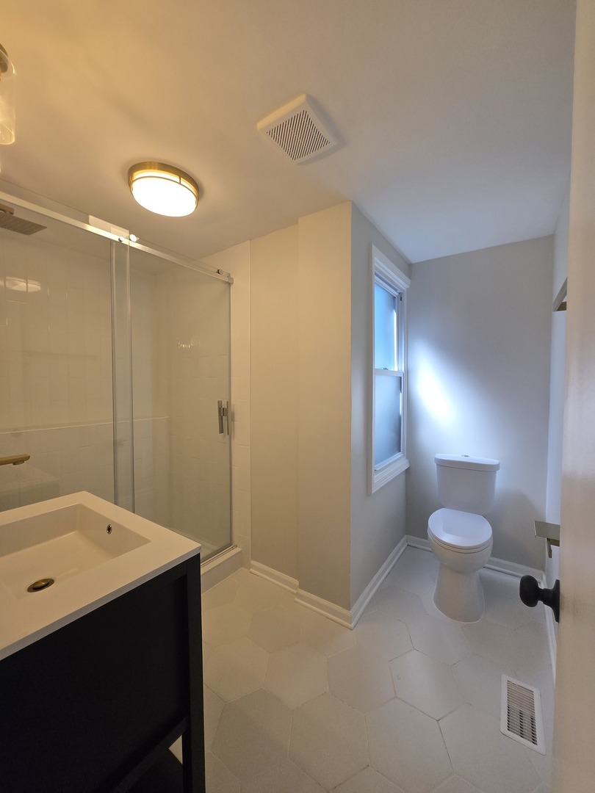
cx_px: 298
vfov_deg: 106.2
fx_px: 298
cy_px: 396
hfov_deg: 89.9
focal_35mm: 13
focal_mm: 1.7
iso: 40
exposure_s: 1/122
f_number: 2.2
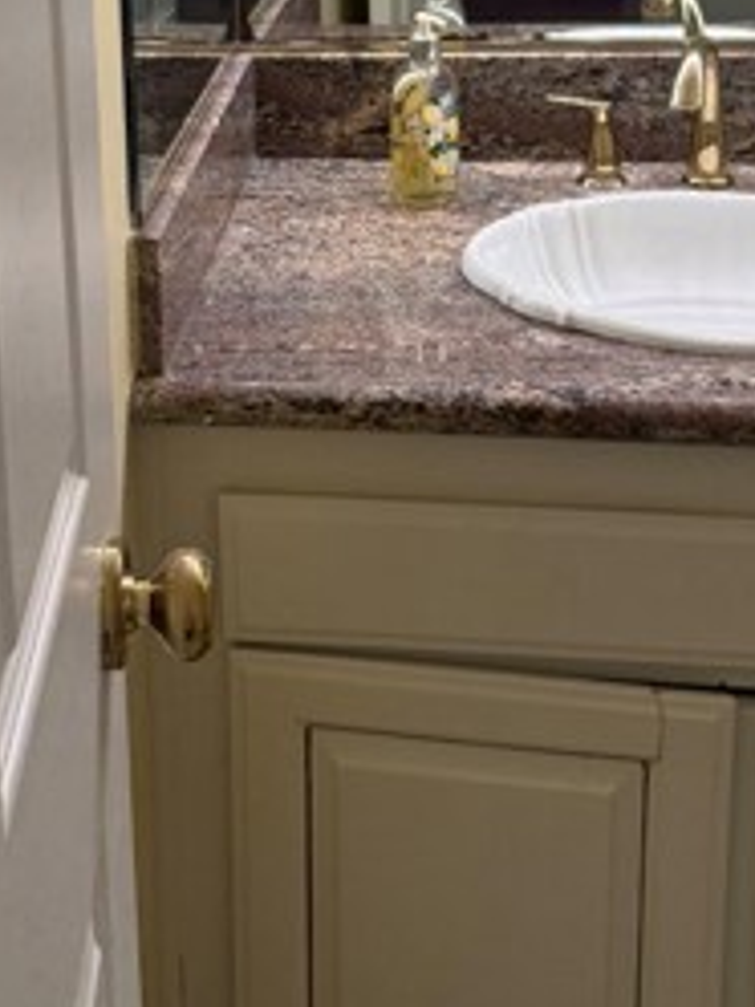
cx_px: 219
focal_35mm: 62
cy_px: 45
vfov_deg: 29.5
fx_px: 1803
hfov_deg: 23.5
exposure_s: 1/163
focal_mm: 6.76
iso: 160
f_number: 1.78
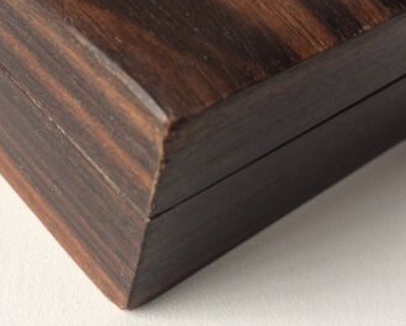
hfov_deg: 33.9
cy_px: 185
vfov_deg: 27.6
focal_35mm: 55
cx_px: 148
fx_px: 662
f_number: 2.2
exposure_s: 1/33
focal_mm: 4.15
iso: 50
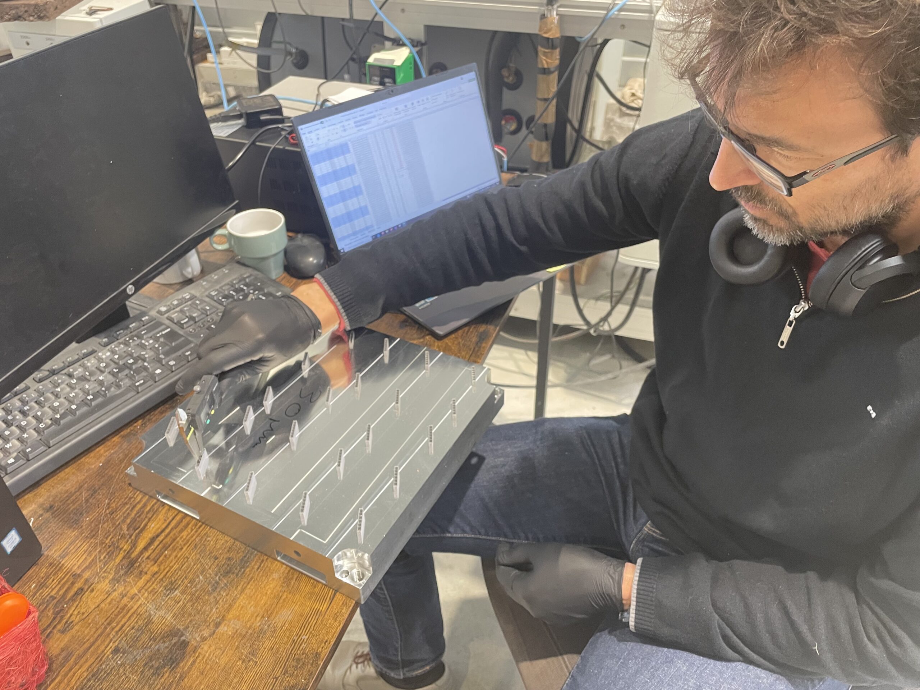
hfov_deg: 67.3
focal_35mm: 26
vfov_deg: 53.1
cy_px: 345
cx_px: 460
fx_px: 691
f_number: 1.6
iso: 250
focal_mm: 4.2
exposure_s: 1/50
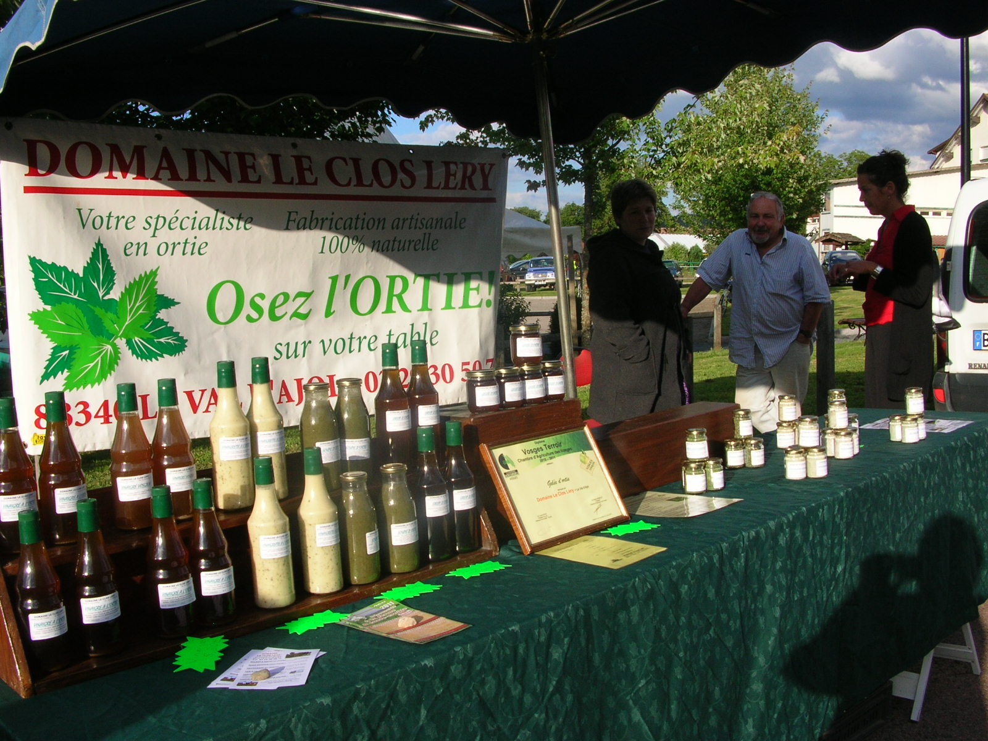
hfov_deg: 52.6
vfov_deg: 40.7
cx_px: 494
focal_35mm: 35
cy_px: 370
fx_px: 999
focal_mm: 5.8
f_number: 5.6
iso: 50
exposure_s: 1/252
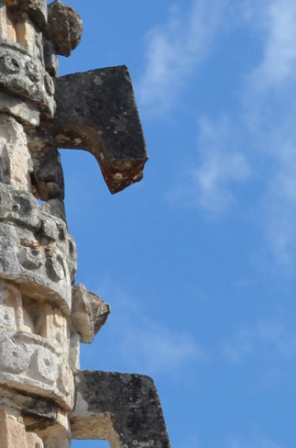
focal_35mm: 499
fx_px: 6185
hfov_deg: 2.7
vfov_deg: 4.1
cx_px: -352
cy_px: 872
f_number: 7.1
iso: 200
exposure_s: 1/800
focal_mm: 70
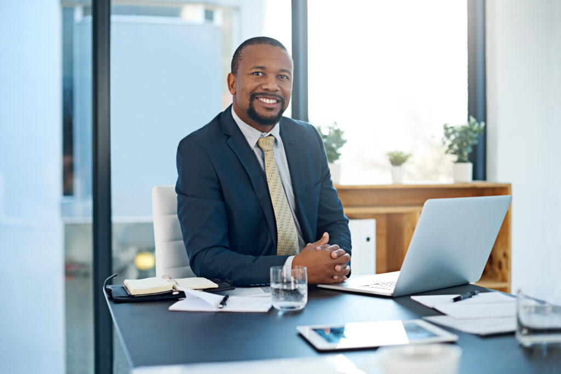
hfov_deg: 39.6
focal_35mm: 50
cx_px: 280
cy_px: 187
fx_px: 779
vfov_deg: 27.0
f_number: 2.8
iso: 200
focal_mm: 50
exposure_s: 1/125
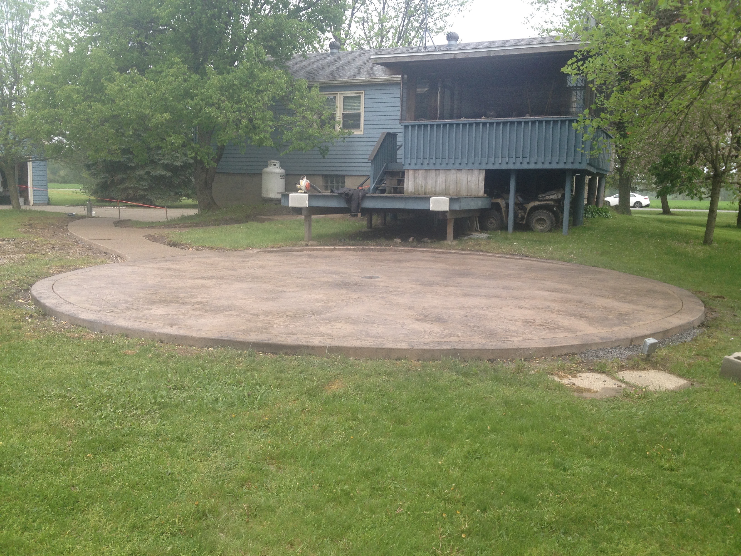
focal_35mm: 35
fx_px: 749
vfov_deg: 40.7
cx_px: 370
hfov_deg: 52.6
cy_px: 278
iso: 50
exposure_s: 1/175
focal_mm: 4.28
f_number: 2.4
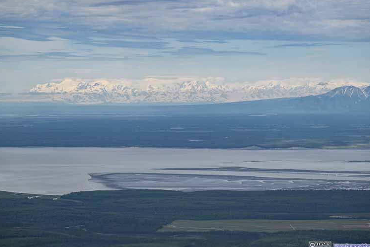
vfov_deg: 10.7
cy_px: 118
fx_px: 1316
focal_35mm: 128
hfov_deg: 16.0
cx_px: 187
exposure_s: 1/1600
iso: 100
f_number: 6.3
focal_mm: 120
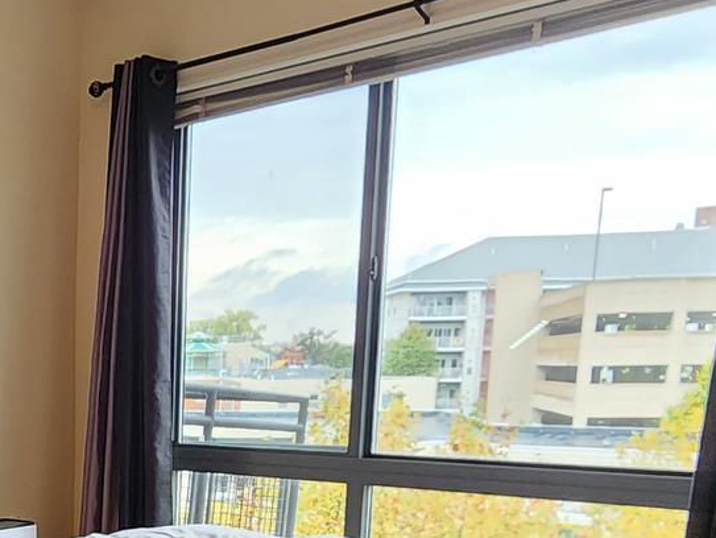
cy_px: 560
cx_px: -103
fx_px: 1014
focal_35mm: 49
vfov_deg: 27.7
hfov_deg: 33.1
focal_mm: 2.2
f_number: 2.2
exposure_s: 1/60
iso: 320
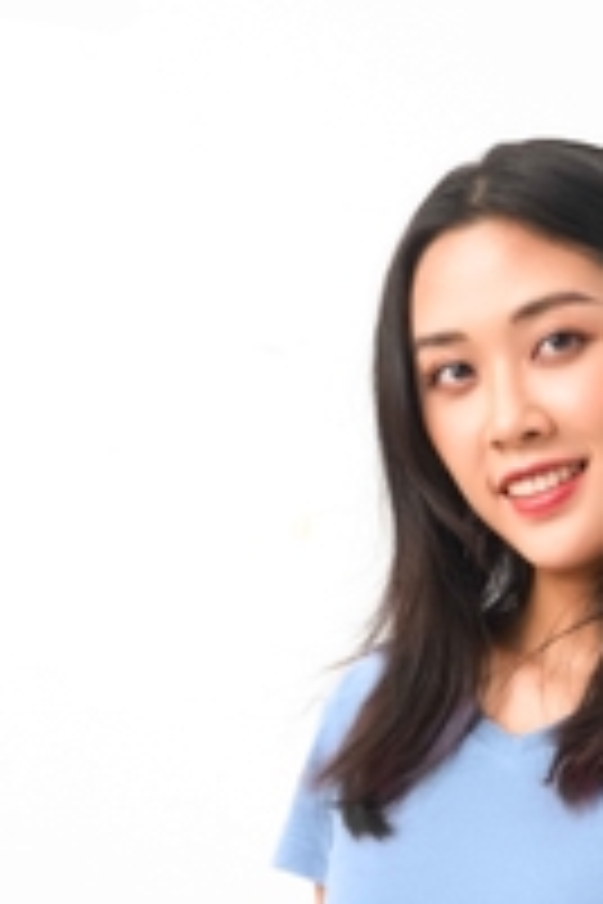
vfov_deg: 10.4
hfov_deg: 7.0
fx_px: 4924
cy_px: 994
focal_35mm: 196
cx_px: 540
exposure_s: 1/125
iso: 200
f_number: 9
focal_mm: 54.5
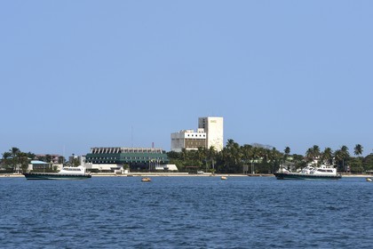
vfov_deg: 11.4
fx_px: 1243
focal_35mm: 120
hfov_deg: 17.1
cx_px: 186
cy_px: 124
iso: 400
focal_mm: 120
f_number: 8
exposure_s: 1/1600
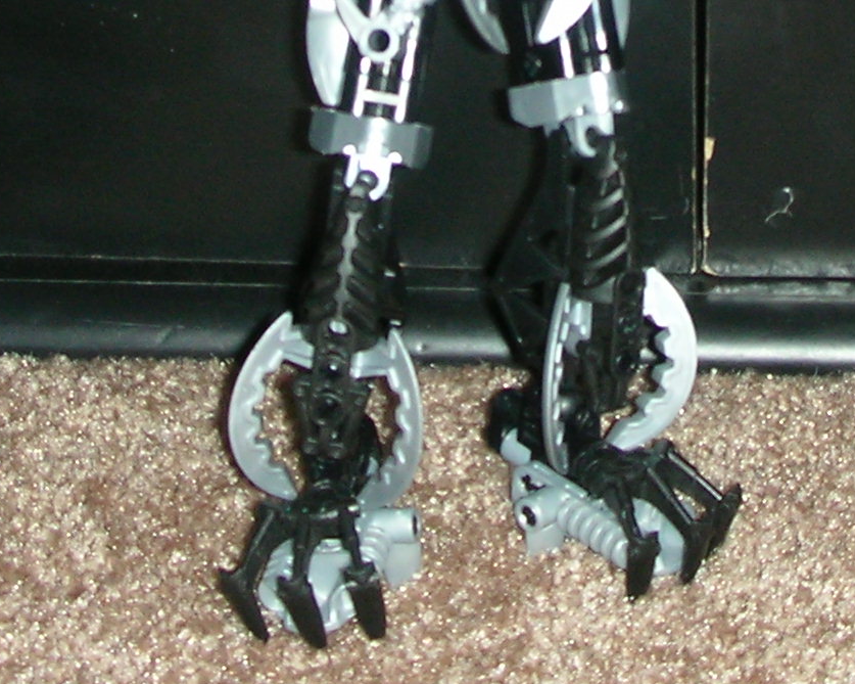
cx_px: 524
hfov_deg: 16.7
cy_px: -229
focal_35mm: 115
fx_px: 2909
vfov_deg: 12.9
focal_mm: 5.8
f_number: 3
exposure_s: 1/60.1
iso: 50
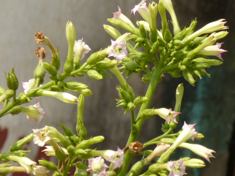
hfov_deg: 3.0
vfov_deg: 2.3
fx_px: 4487
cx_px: 118
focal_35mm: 661
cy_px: 88
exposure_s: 1/320
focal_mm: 68.8
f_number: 5.9
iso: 100
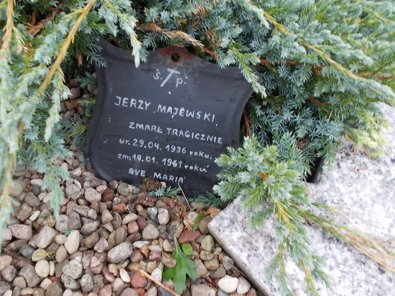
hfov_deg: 61.5
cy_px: 132
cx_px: 175
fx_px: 331
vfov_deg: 48.2
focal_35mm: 29
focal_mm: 4.6
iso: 160
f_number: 3.2
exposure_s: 1/25
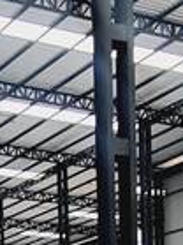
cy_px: 469
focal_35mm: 101
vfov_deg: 15.9
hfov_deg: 13.7
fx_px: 713
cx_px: -93
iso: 200
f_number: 2.2
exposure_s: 1/60
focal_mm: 2.2
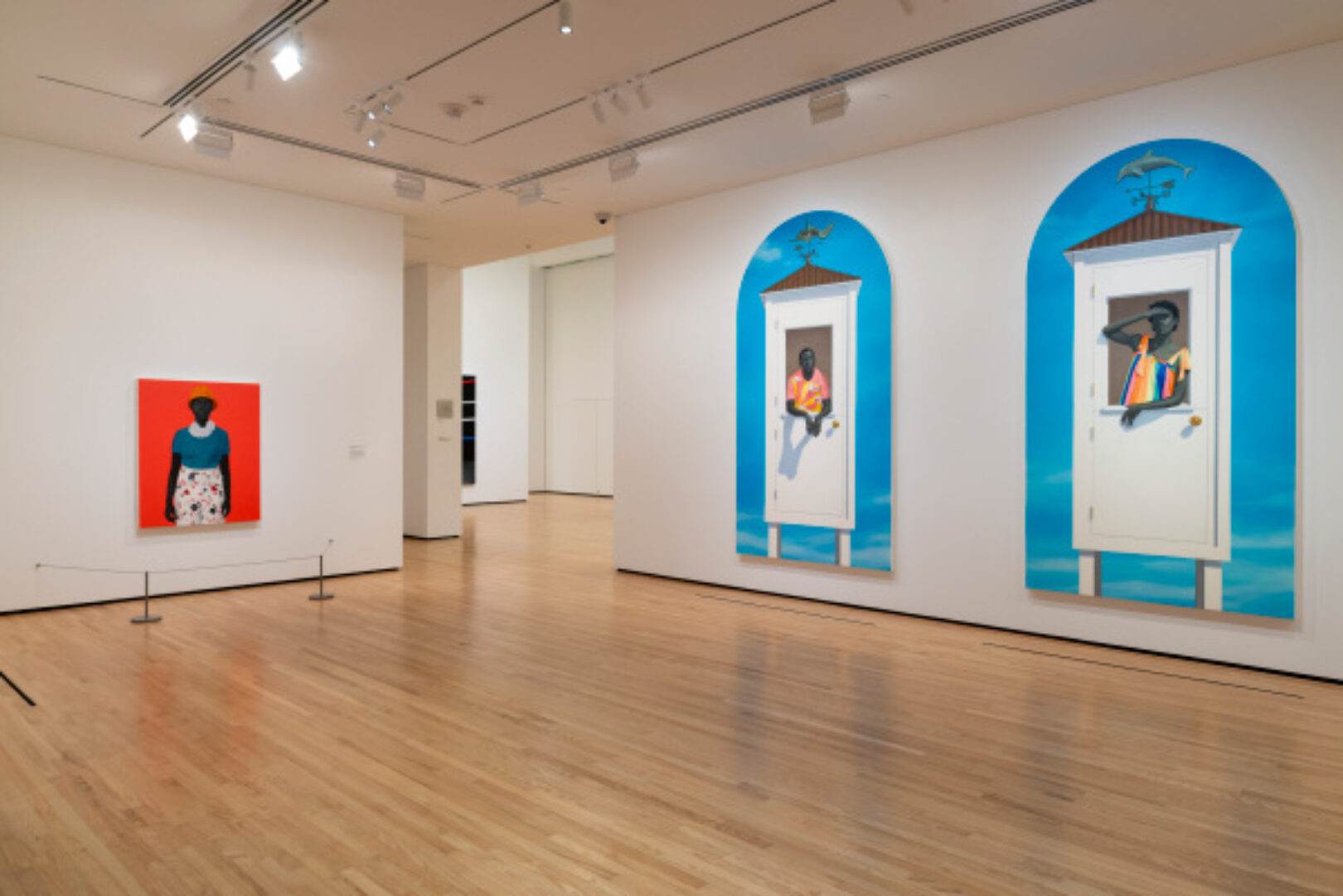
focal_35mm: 24
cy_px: 448
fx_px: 895
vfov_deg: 53.1
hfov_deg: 73.7
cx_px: 672
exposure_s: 1/13
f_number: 8
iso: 400
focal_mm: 24
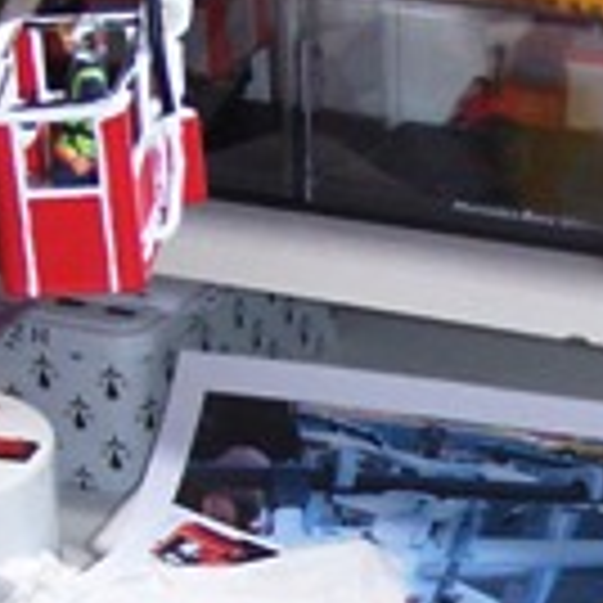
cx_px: 648
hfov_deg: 10.7
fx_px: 3173
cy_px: 544
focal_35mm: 161
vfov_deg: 10.8
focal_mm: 6.3
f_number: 2.8
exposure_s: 1/125
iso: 140
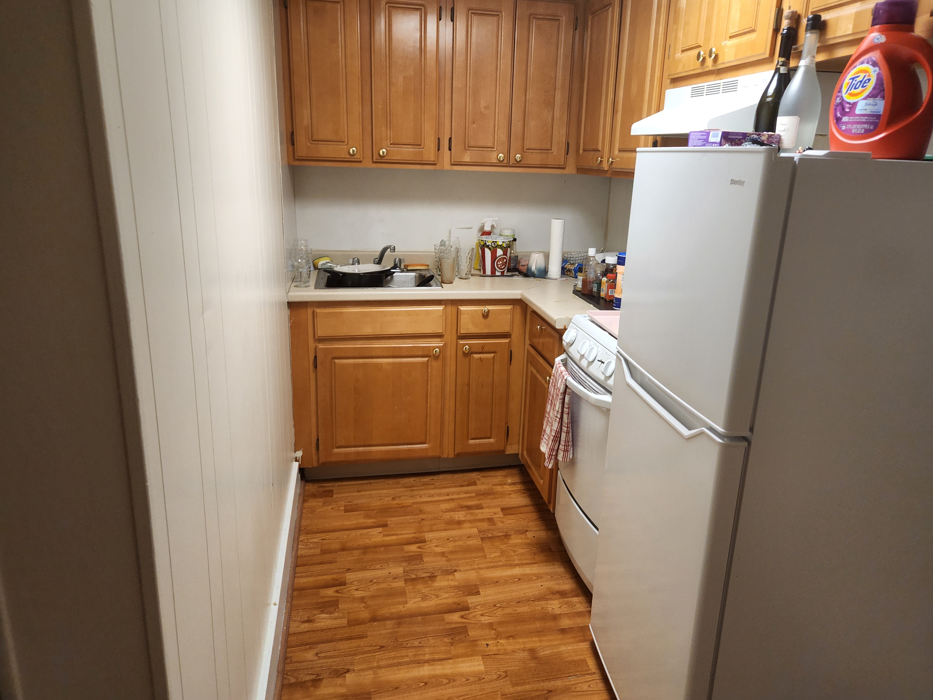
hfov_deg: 71.6
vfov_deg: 56.8
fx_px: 647
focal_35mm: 24
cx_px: 479
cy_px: 341
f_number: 1.8
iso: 250
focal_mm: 5.4
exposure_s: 1/120
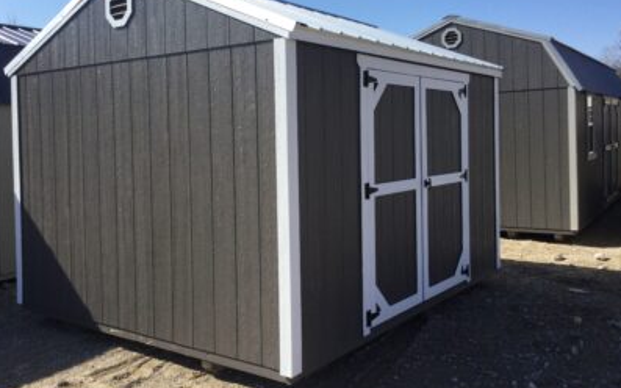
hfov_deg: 54.0
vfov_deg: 35.2
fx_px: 609
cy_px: 158
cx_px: 296
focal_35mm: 36
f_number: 2.4
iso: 25
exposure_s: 1/1314
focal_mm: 3.3
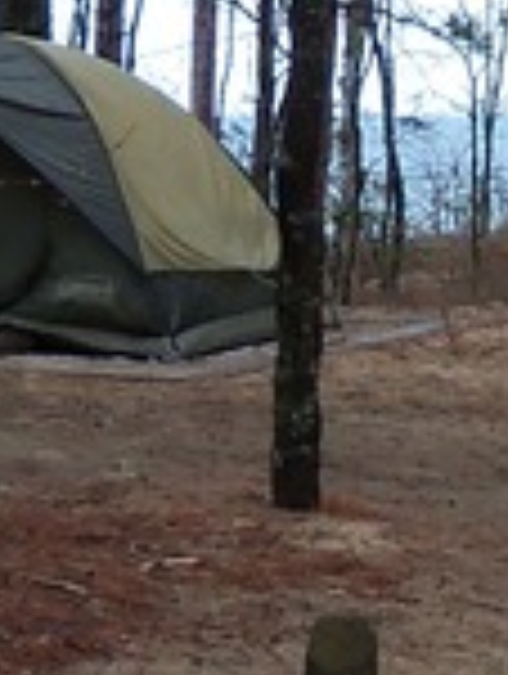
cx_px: 922
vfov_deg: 8.2
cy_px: -441
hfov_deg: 6.3
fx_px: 4546
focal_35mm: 233
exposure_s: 1/200
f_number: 3.5
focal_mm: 6.2
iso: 64
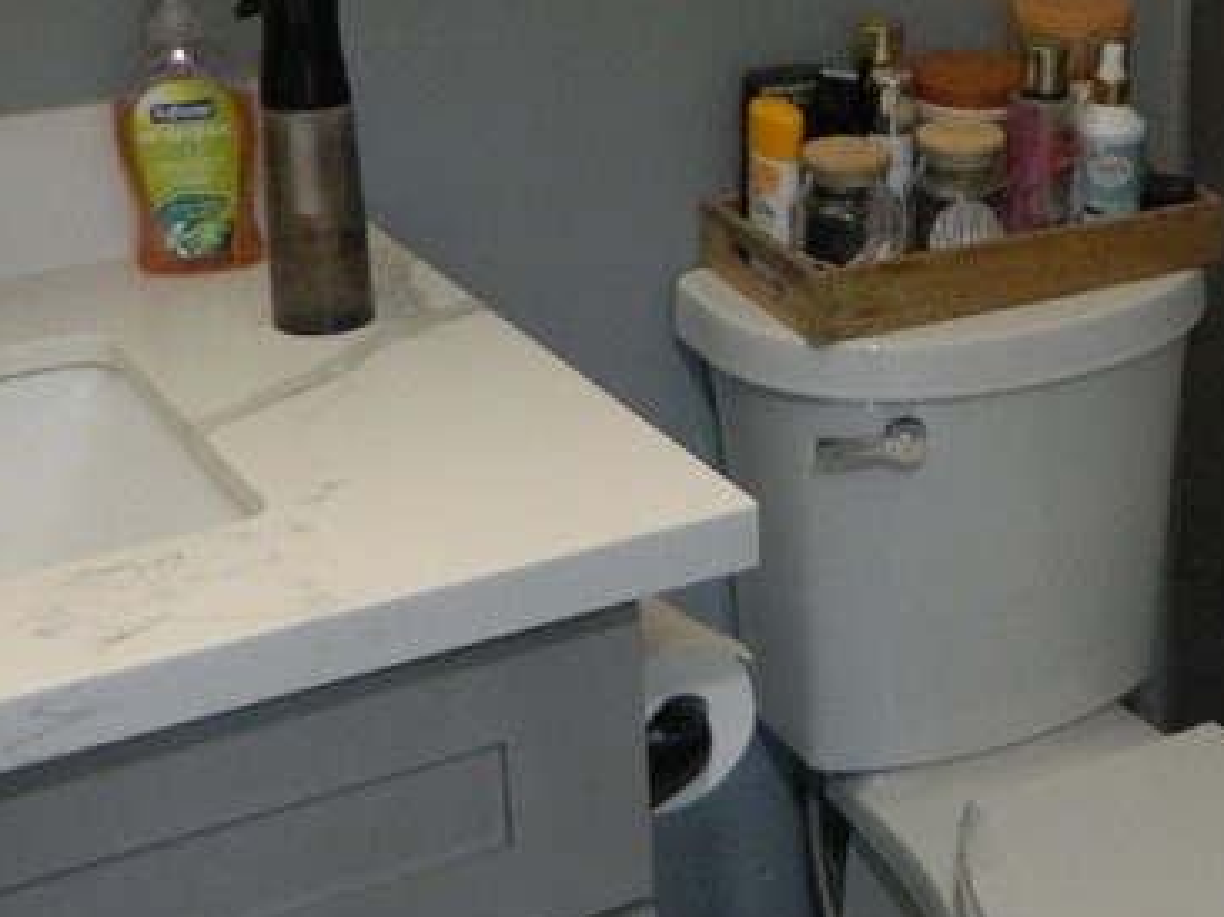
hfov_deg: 26.6
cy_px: 211
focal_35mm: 70
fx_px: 2474
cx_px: 1167
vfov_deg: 20.8
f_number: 3.1
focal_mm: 4.5
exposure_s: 1/30
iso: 320
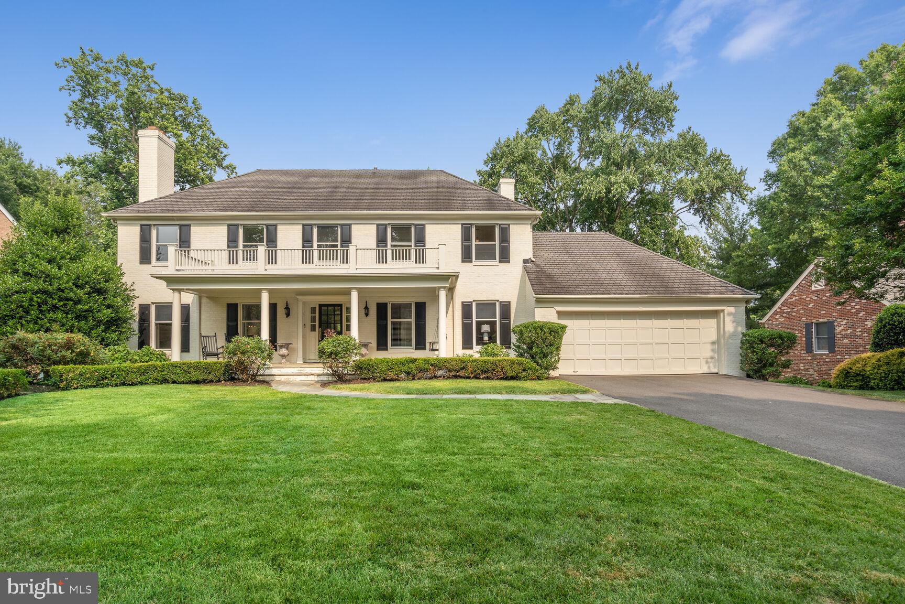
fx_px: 452
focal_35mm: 18
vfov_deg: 67.4
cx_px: 452
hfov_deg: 90.0
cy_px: 302
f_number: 8
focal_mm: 18
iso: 200
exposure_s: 1/250
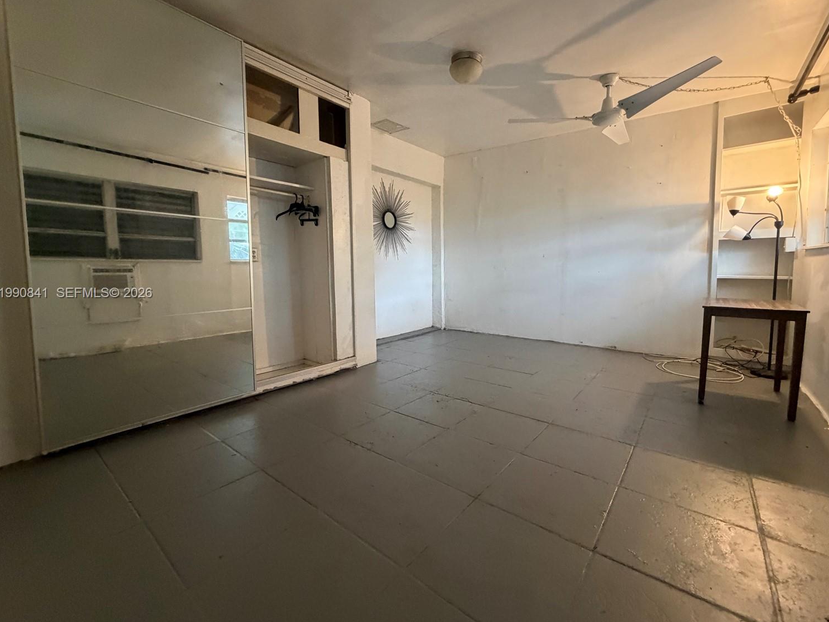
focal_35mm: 15
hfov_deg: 98.2
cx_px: 424
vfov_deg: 81.7
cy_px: 294
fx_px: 359
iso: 500
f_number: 2.2
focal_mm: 2.22
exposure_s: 1/60
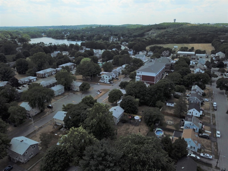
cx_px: 114
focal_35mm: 26
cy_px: 86
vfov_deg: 53.1
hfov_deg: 67.3
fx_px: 171
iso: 100
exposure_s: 1/2710
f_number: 2.2
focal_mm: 4.73
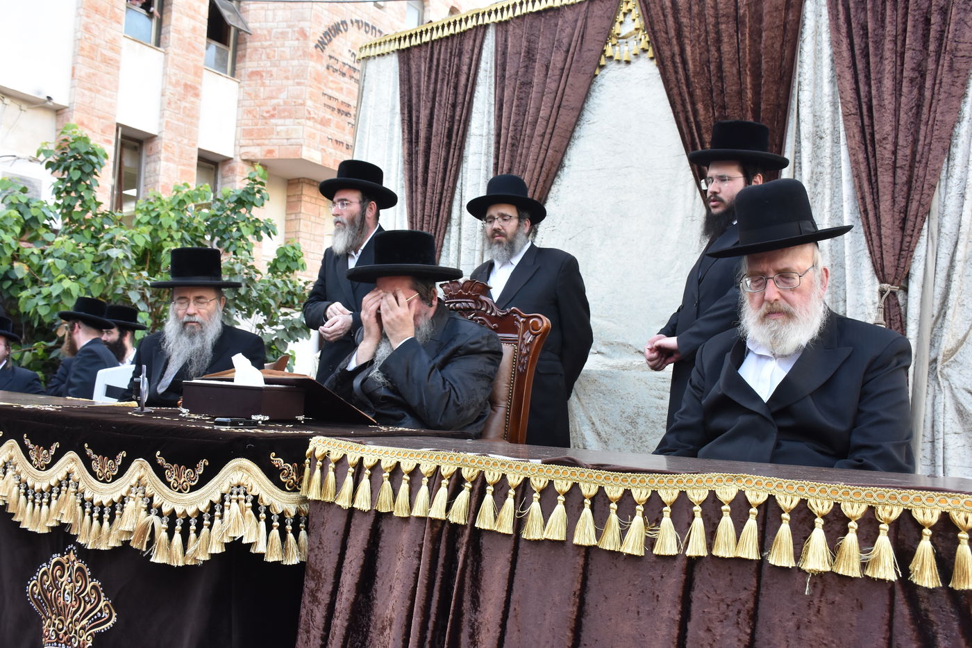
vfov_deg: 43.6
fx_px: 810
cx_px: 486
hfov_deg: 61.9
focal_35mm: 30
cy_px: 324
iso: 1000
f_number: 9
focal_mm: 20
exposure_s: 1/125
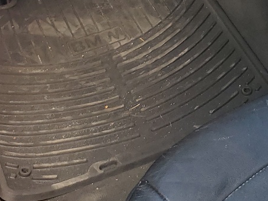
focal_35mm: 92
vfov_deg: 15.0
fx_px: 712
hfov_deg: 20.2
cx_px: 308
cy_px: -95
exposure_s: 1/164
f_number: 1.5
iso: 50
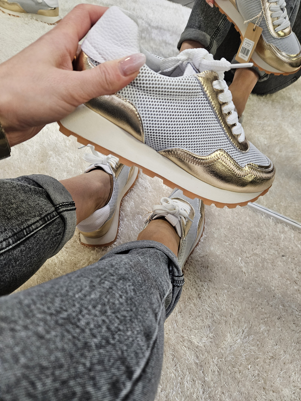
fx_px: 267
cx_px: 150
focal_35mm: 23
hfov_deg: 58.9
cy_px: 200
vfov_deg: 73.9
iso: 400
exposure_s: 1/100
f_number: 1.8
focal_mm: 5.4
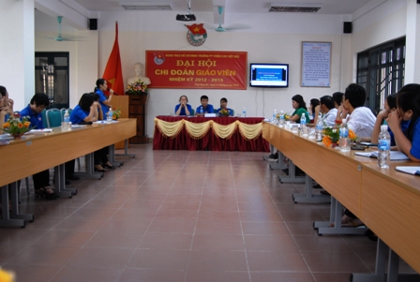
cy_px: 141
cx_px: 210
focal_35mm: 36
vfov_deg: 37.1
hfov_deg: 53.0
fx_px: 421
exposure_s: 1/20
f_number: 3.5
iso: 200
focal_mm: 24
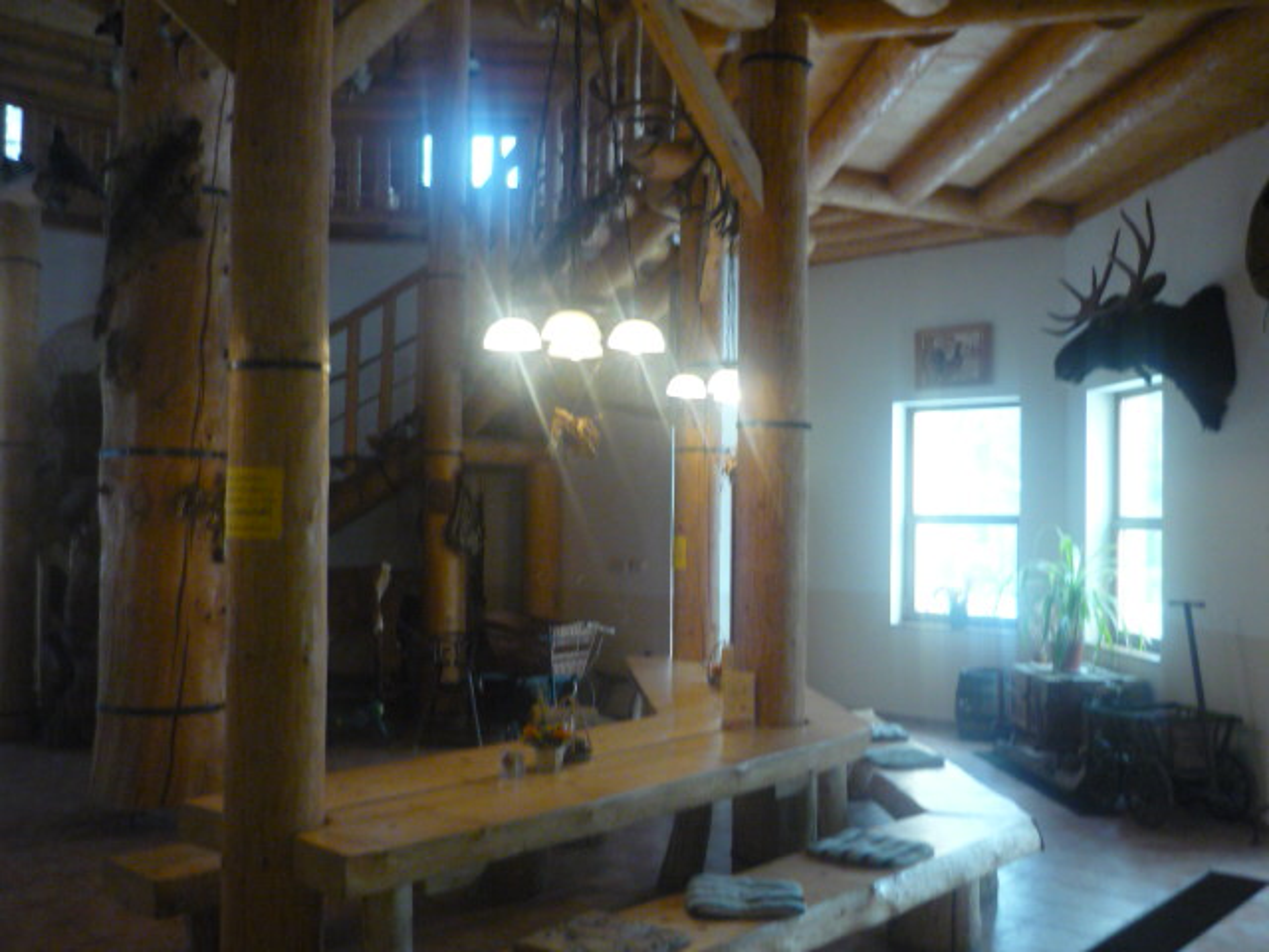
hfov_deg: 55.4
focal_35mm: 33
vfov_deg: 42.9
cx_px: 634
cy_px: 476
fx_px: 1210
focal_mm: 5.5
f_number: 2.8
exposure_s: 1/30
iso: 400
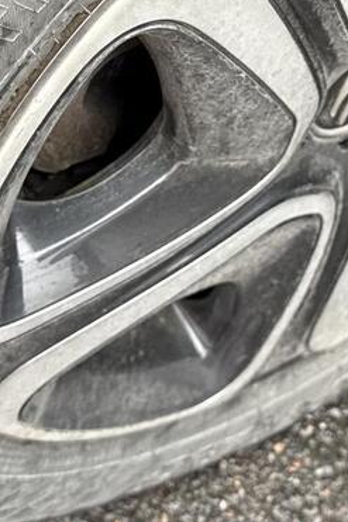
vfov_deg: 20.1
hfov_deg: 14.1
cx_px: 225
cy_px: -49
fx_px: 1408
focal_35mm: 97
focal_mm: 6.76
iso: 200
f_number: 1.78
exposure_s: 1/94
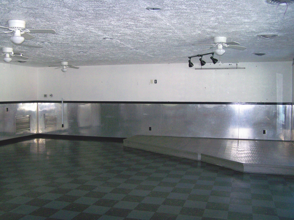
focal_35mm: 38
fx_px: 323
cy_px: 110
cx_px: 147
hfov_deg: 49.0
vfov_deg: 37.7
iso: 160
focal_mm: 6.3
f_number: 2.8
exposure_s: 1/60
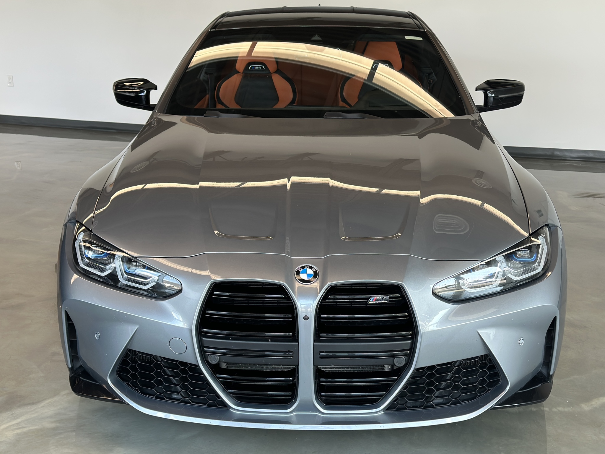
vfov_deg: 30.3
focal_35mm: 48
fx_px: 839
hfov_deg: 39.7
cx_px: 302
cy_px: 227
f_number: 1.78
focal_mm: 6.86
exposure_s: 1/120
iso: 80
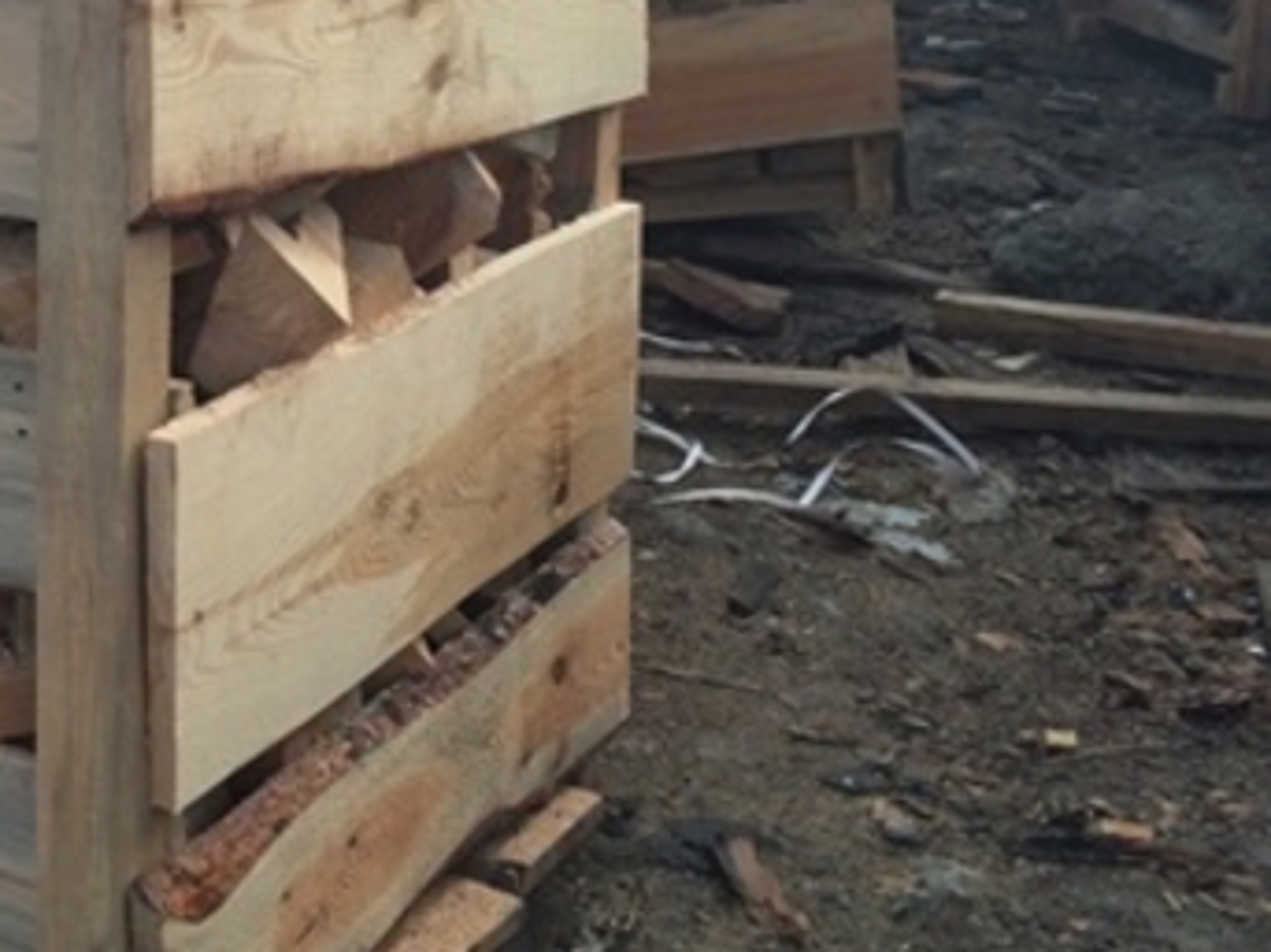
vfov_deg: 20.4
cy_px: 41
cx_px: -74
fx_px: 2569
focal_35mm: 70
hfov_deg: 26.0
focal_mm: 4.12
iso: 32
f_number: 2.2
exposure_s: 1/855
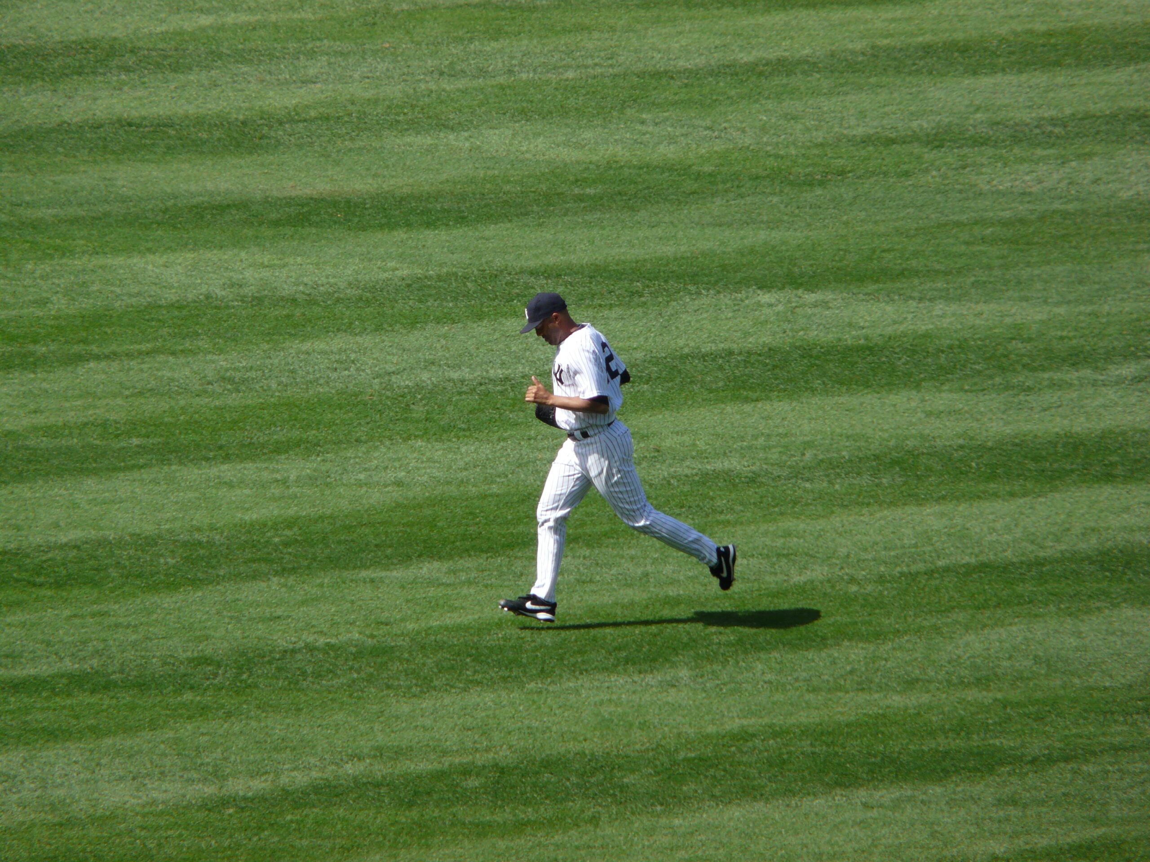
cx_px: 575
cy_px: 431
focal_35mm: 504
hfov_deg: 3.9
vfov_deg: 3.0
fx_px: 16744
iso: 100
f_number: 4.2
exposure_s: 1/640
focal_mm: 82.8
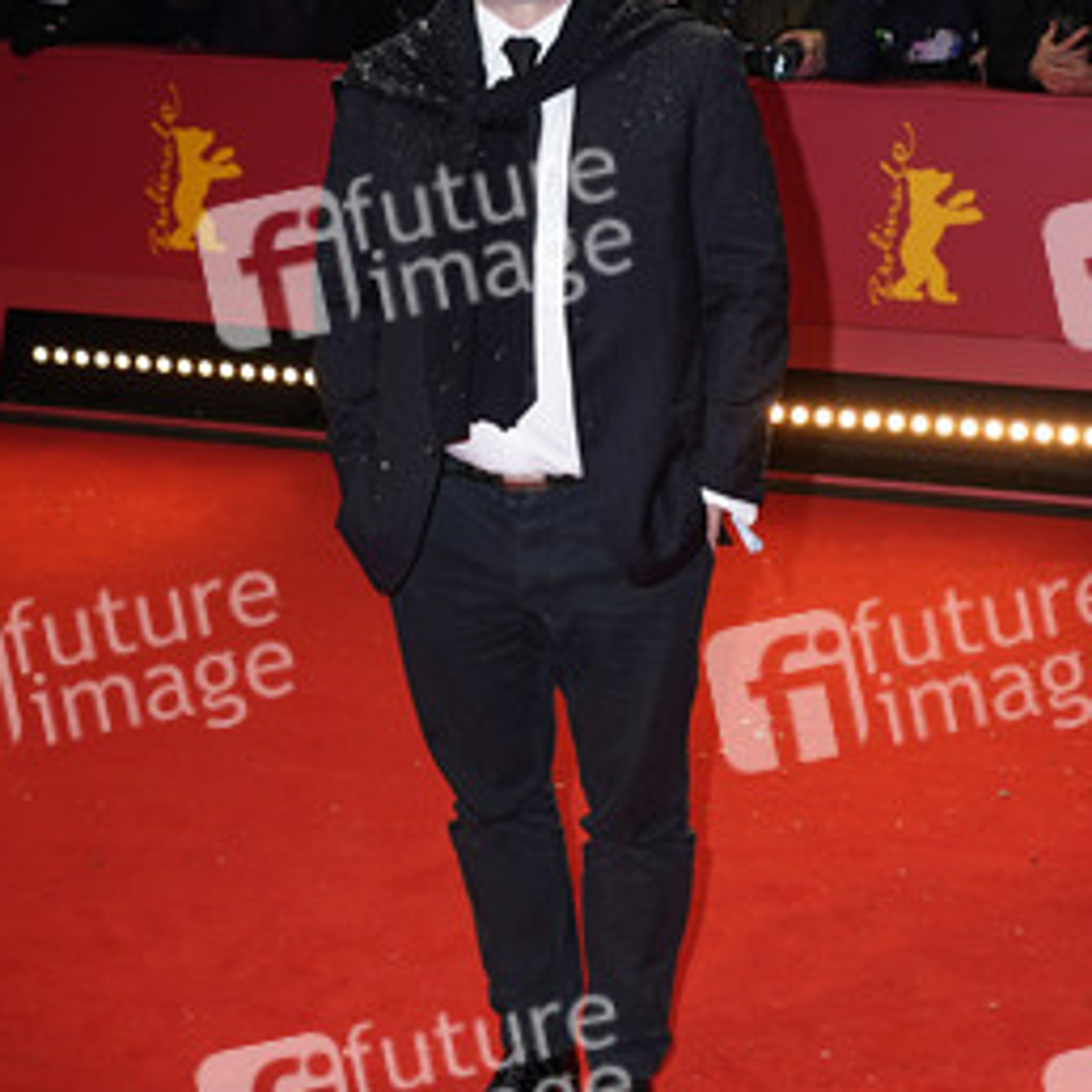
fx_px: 2070
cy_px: 461
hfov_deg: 29.6
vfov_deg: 29.5
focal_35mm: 58
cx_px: 538
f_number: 5.6
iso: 640
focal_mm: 44
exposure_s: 1/160
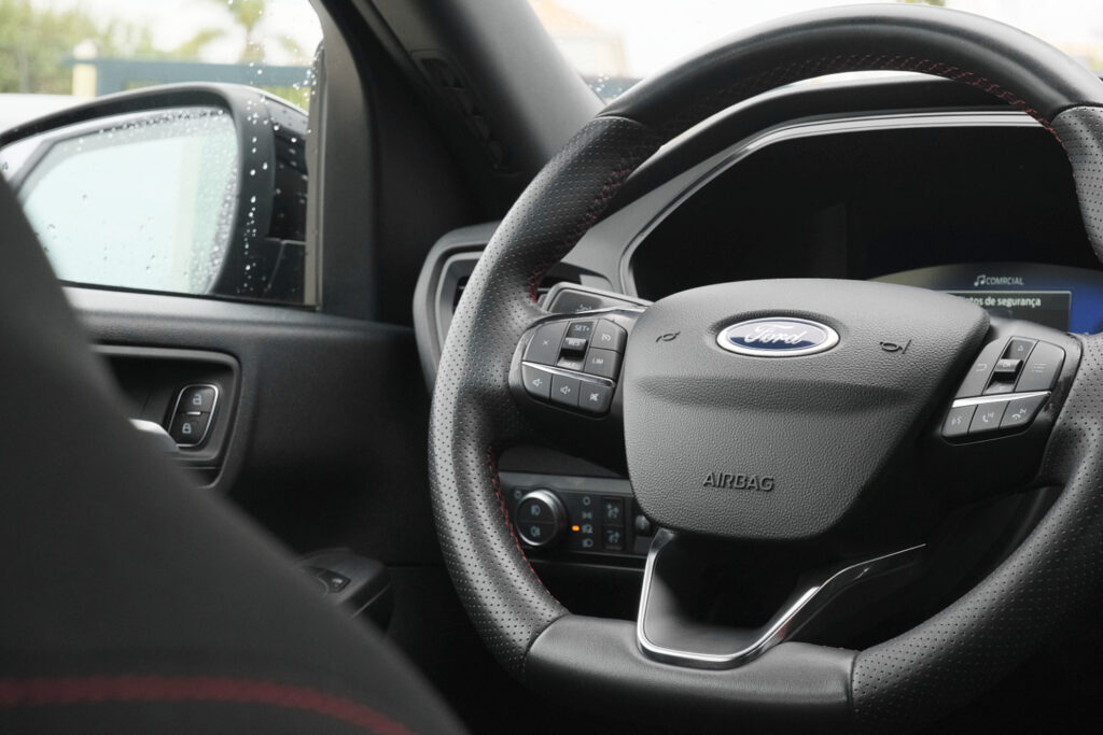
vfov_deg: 20.0
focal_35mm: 68
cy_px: 368
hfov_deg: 29.7
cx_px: 552
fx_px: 2084
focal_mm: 45
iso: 2500
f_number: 8
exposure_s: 1/200
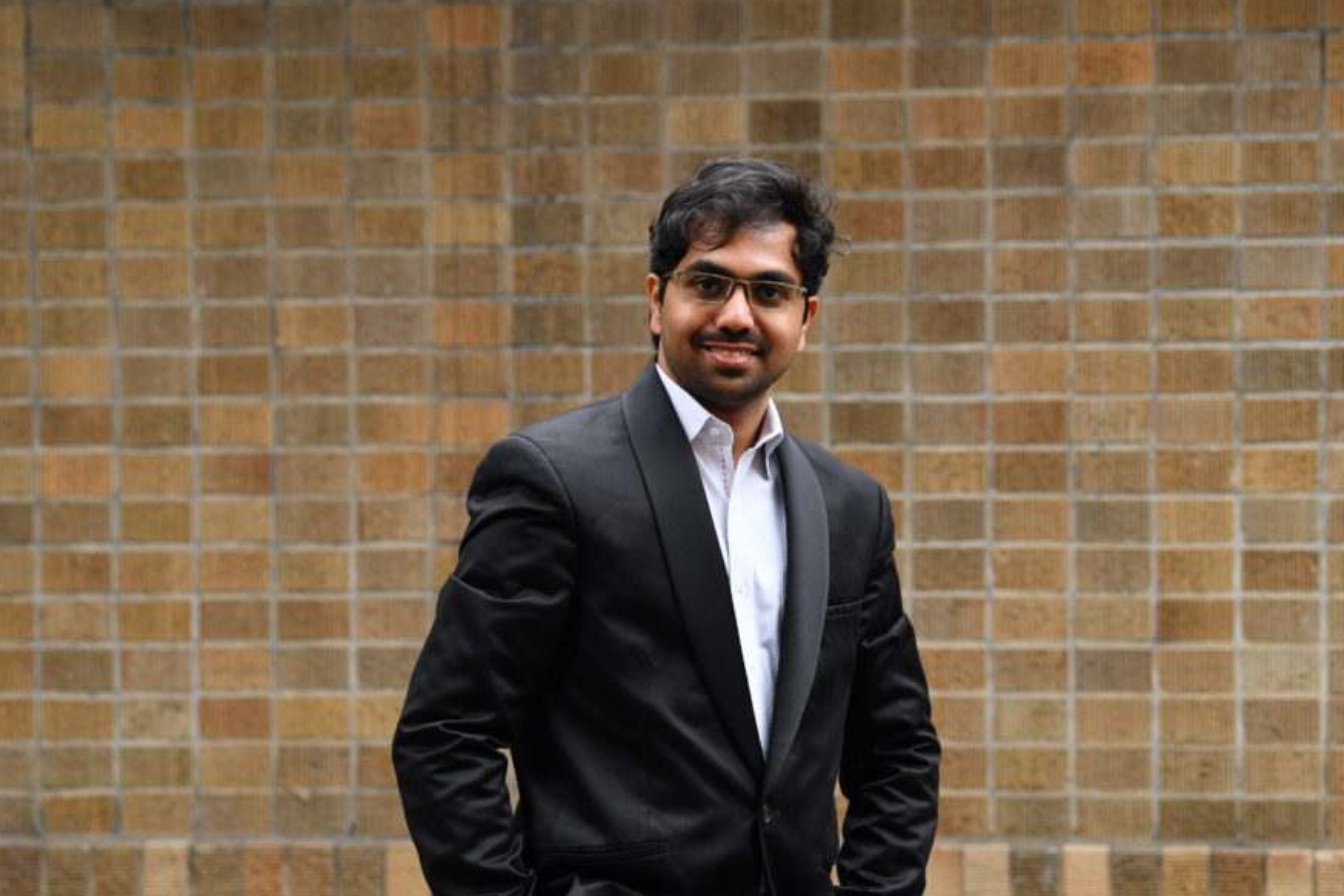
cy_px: 457
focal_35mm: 123
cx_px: 680
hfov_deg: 16.6
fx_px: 4592
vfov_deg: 11.1
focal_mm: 105
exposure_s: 1/125
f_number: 4
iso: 1000
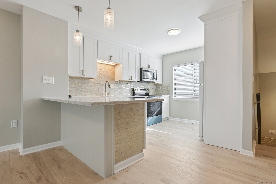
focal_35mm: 17
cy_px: 92
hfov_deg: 93.3
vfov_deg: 70.4
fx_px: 130
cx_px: 138
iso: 400
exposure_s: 1/125
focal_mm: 17
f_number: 11
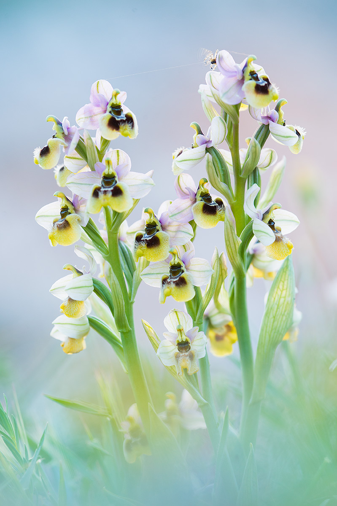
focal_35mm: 200
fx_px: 2811
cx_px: 168
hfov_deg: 6.9
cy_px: 253
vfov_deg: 10.3
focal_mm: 200
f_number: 7.1
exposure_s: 1/8
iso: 800
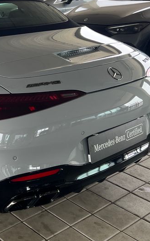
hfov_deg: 22.5
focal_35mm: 54
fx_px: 353
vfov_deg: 37.5
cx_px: -19
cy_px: 104
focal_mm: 5.7
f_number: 1.5
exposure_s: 1/196
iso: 50
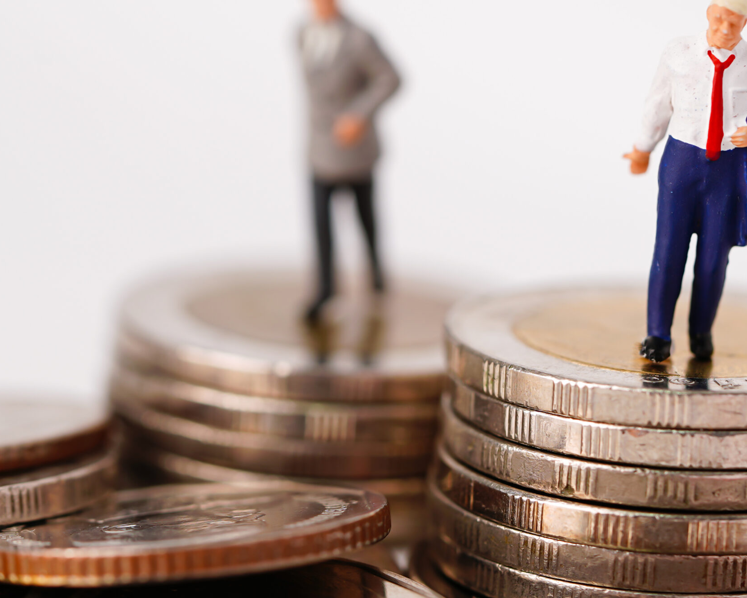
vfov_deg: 7.9
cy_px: 301
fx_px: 4312
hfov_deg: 9.9
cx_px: 375
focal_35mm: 195
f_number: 4.5
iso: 80
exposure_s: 1/60
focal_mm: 90
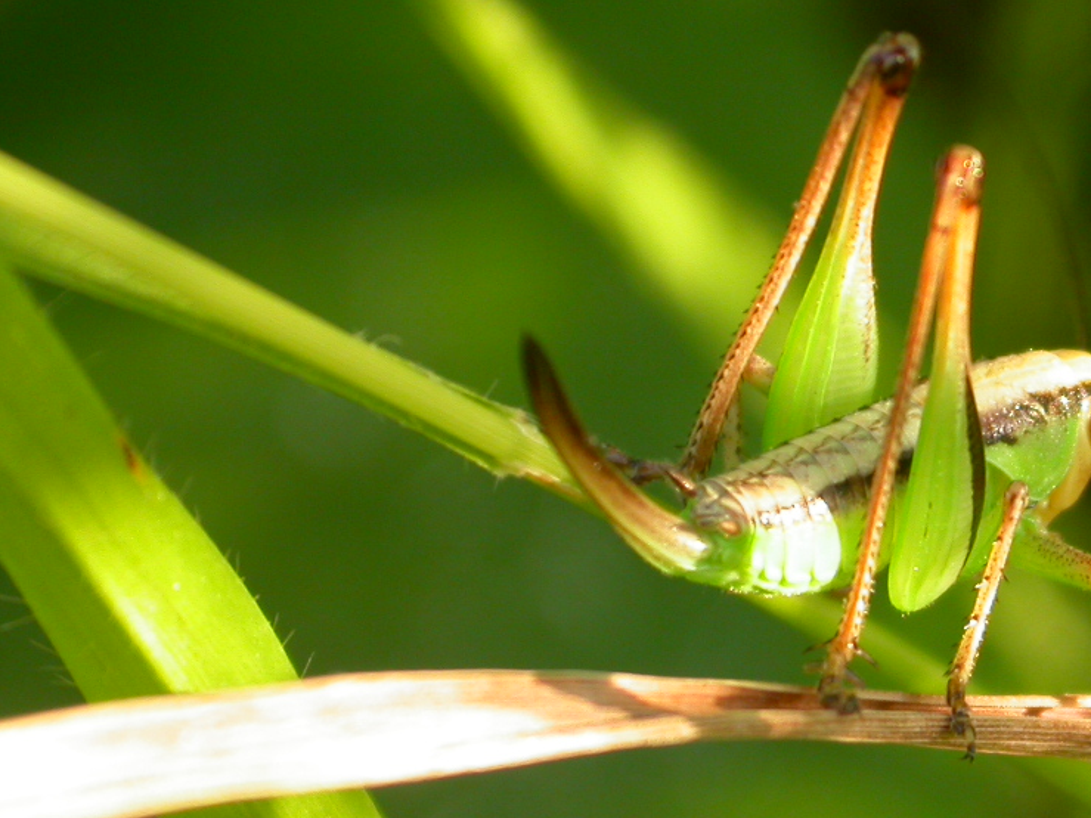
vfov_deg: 5.8
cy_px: 458
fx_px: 8130
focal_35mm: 258
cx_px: 933
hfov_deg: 7.7
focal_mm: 30.8
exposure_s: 1/48.3
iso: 100
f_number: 5
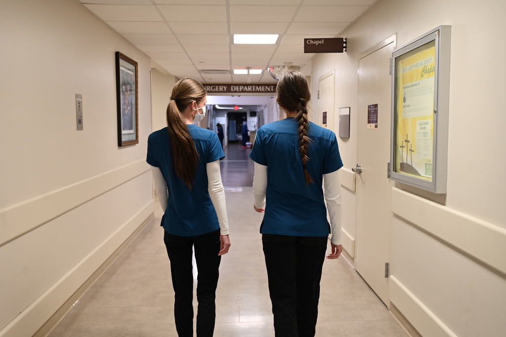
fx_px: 442
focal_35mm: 32
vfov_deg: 41.6
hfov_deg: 59.5
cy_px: 168
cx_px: 253
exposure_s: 1/125
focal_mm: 31.5
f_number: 4
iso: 1400
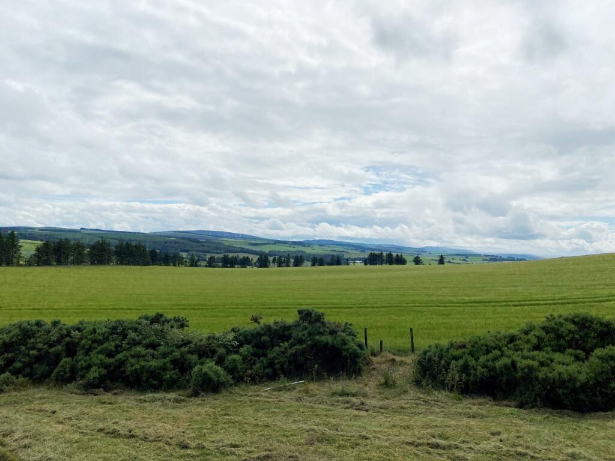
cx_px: 308
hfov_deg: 67.3
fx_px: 462
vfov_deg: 53.1
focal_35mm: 26
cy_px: 230
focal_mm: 4.25
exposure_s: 1/9615
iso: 32
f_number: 1.8
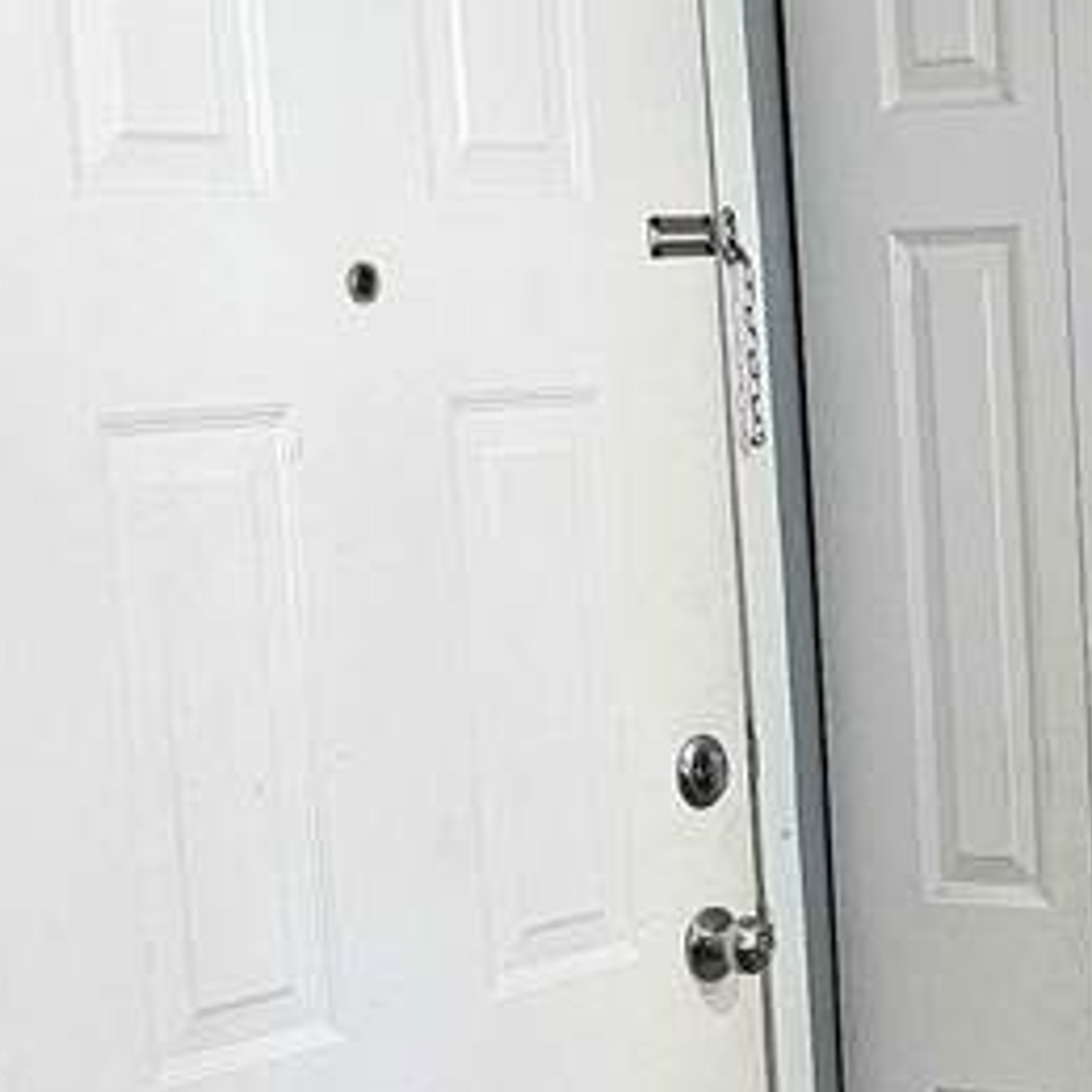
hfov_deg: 16.6
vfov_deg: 17.3
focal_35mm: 100
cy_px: 773
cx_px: 1344
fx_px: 3569
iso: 640
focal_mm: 6.3
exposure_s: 1/60.2
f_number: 1.7
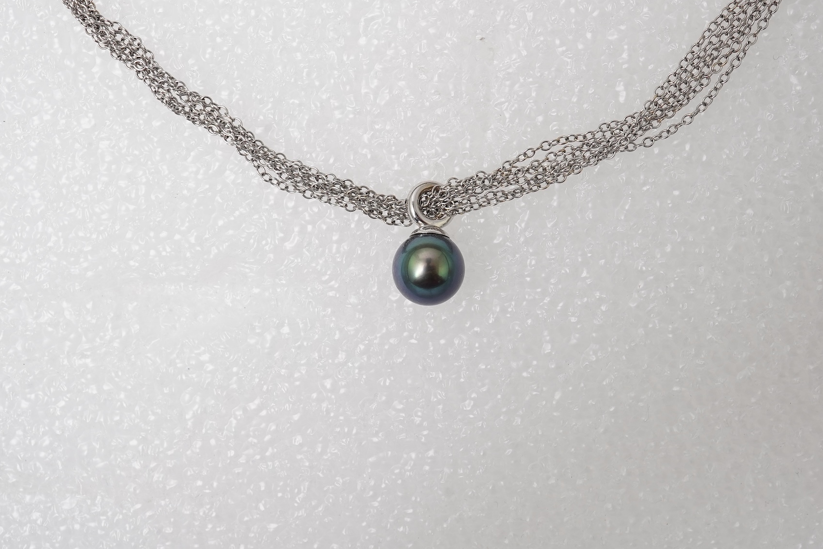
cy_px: 241
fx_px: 1189
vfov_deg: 26.0
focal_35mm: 52
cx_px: 433
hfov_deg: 38.2
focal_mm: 30
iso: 400
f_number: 20
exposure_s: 1/125
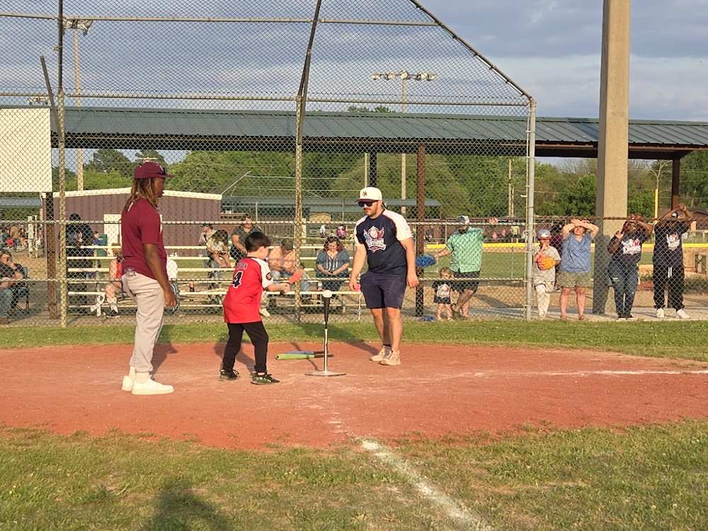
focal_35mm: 23
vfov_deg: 58.9
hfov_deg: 73.9
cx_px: 354
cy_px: 266
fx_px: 470
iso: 25
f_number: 1.8
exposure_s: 1/742
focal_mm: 5.4
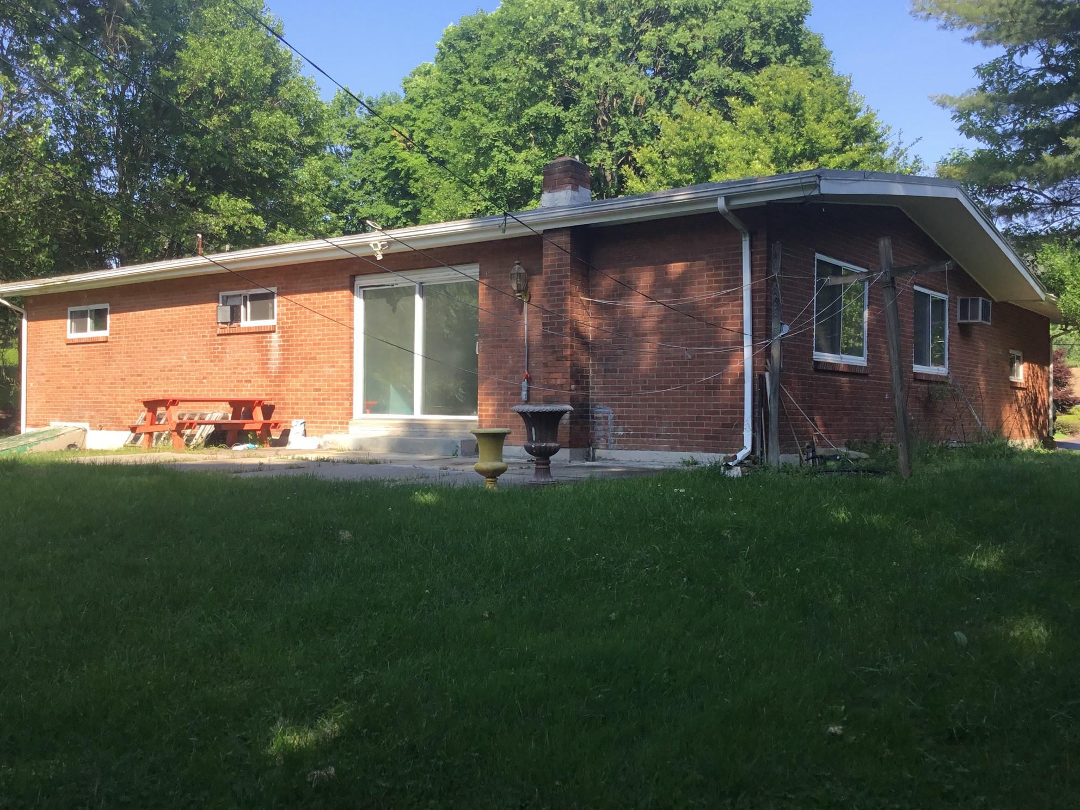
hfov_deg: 56.8
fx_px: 998
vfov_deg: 44.2
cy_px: 396
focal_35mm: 32
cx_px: 527
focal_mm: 3.3
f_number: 2.4
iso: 25
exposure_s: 1/407
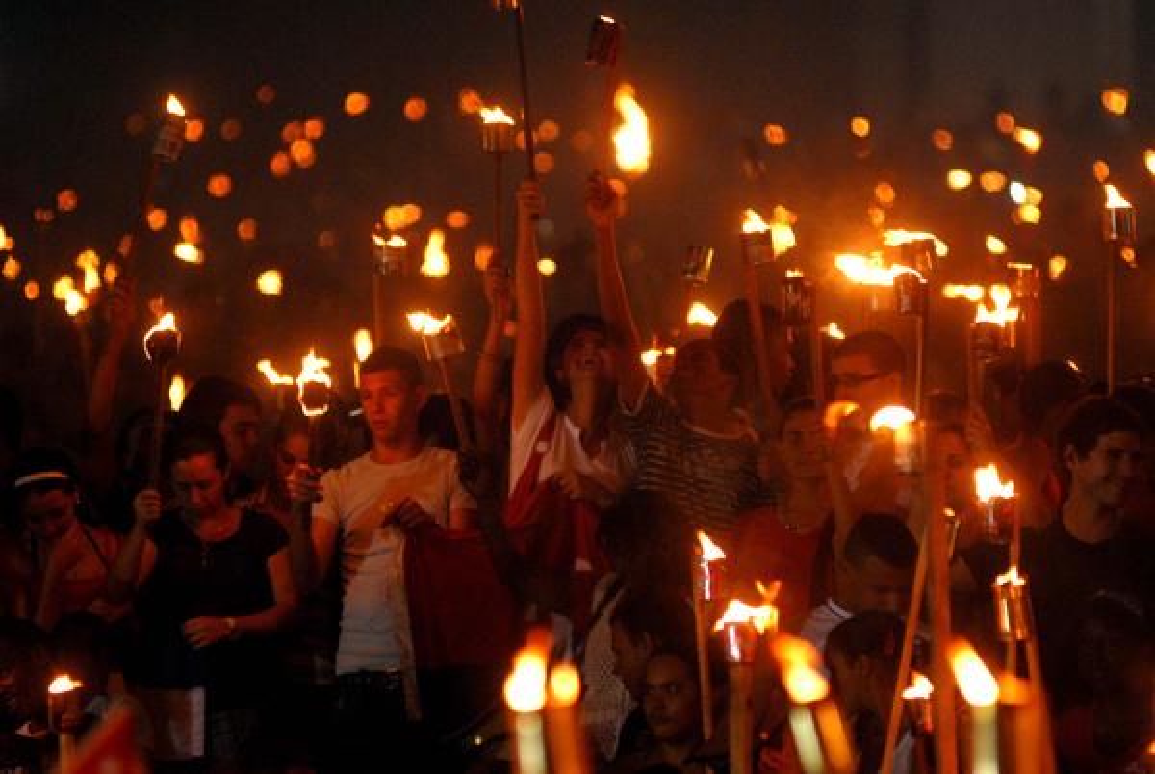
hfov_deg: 6.9
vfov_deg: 4.6
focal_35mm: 300
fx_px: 9639
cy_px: 387
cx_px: 578
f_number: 2.8
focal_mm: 200
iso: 500
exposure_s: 1/50
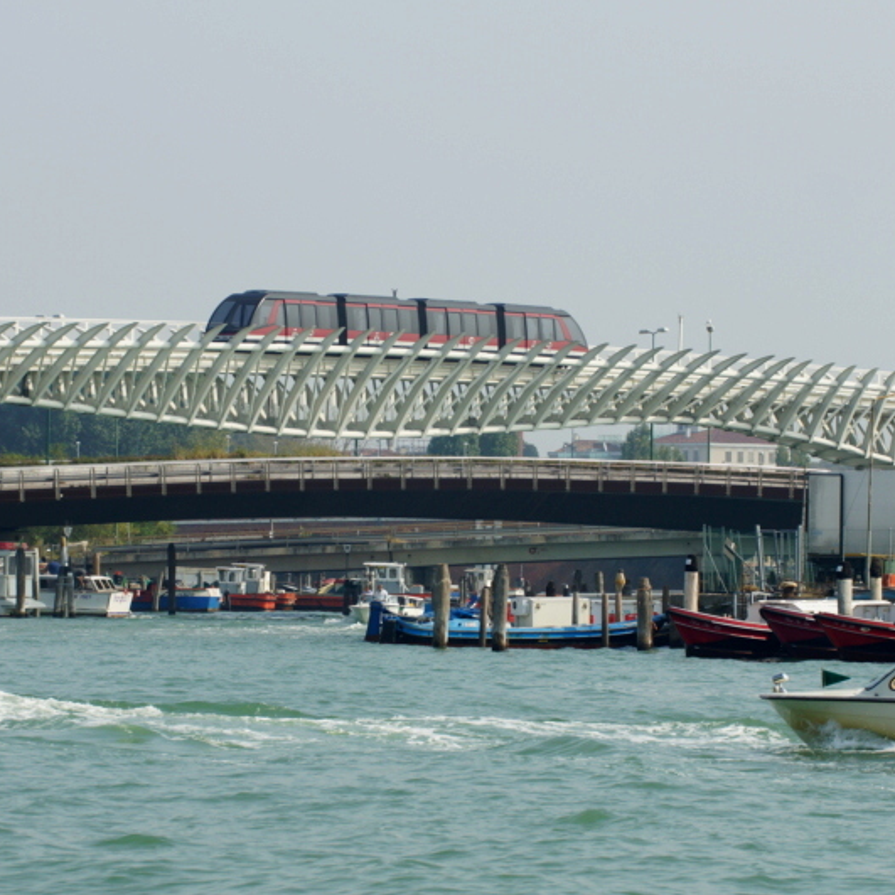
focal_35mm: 269
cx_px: 406
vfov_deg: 6.5
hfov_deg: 6.5
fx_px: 7869
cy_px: 448
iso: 100
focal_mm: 140
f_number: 9
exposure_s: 1/320
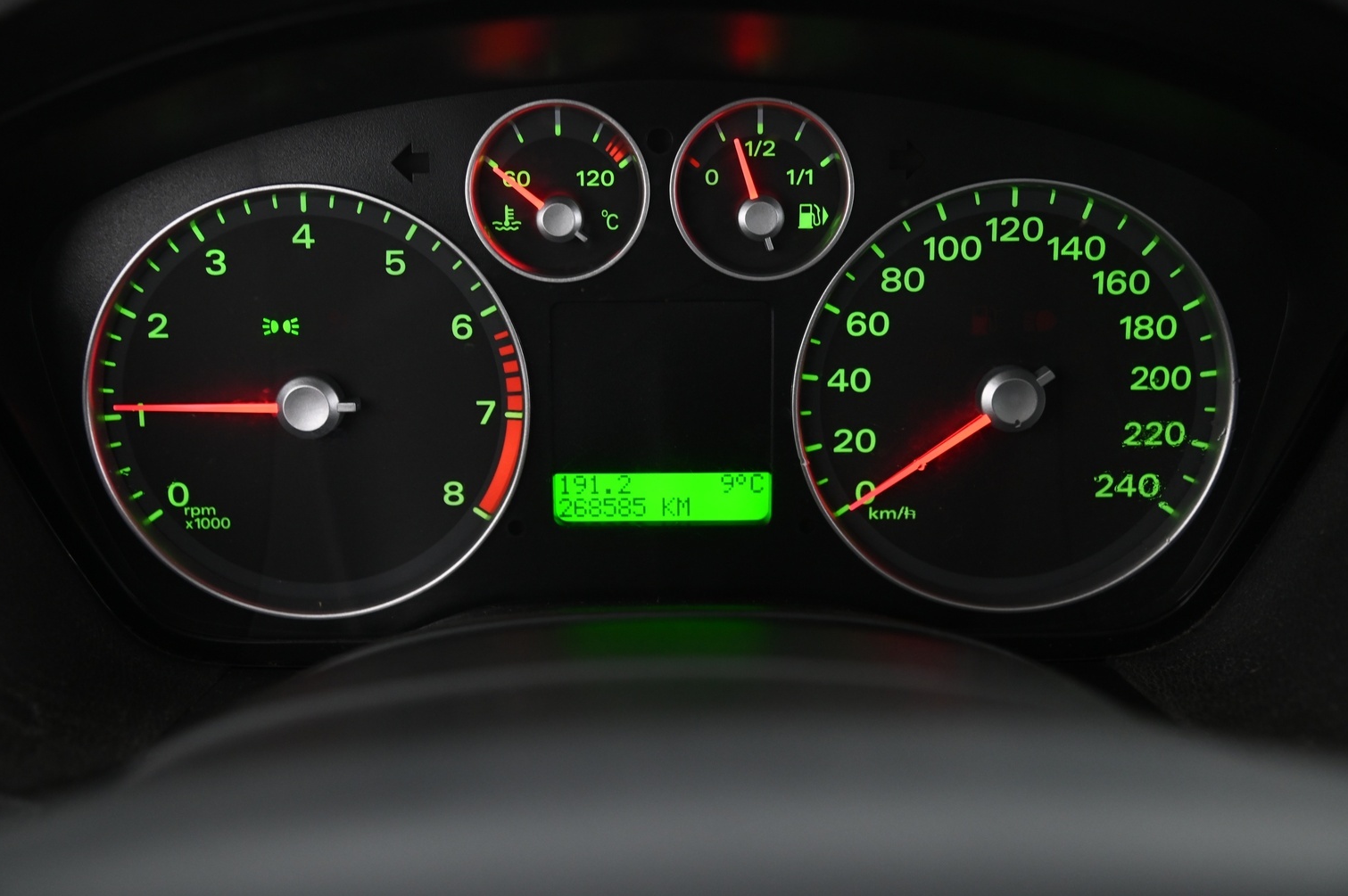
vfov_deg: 31.1
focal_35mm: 43
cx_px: 657
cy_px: 415
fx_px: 1609
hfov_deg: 45.5
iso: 2000
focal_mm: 40
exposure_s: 1/15
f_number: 4
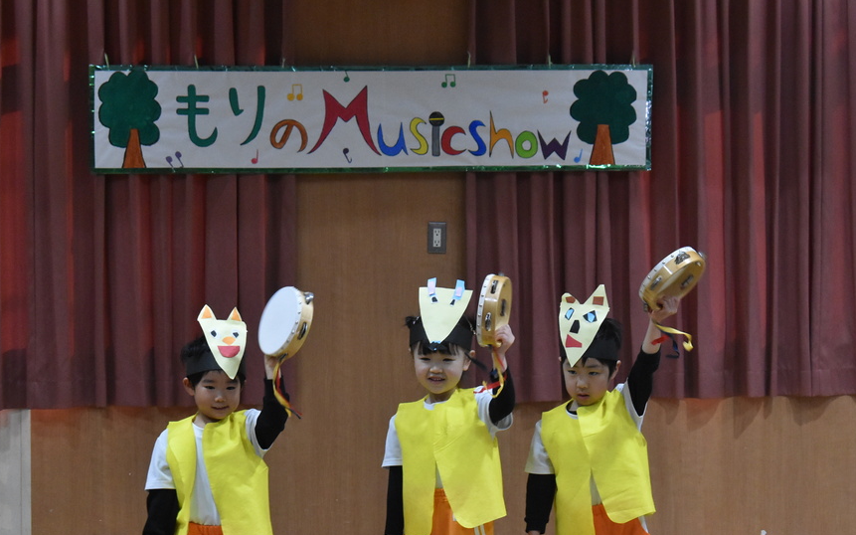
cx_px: 434
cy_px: 330
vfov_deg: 13.4
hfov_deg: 21.3
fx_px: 2277
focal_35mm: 98
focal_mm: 55
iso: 4000
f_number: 6.3
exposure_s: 1/160
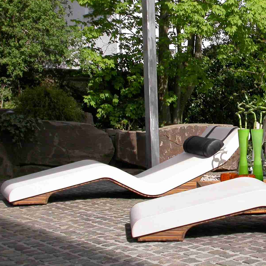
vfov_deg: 21.9
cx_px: 245
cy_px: 109
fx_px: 687
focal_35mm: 79
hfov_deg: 21.4
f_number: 4
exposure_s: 1/1048
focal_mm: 9.8
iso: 100
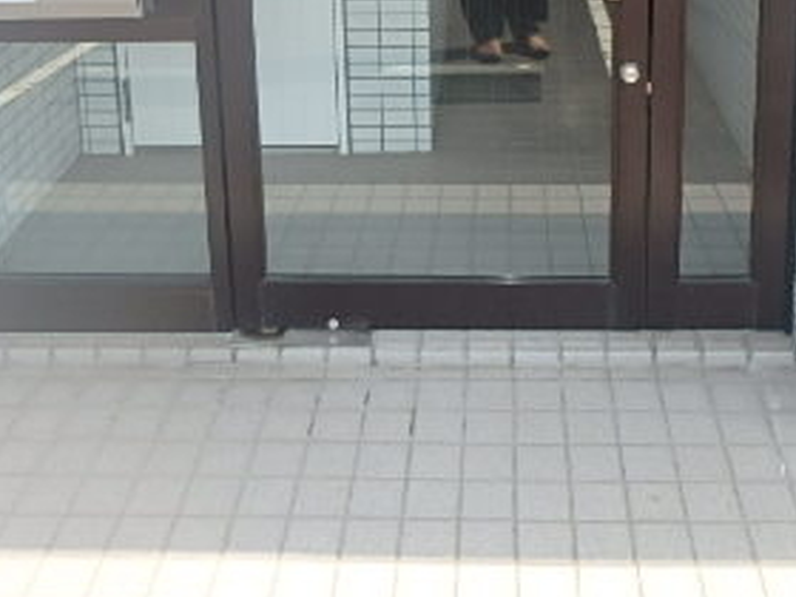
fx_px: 1104
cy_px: -77
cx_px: 489
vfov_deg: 27.4
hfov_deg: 39.4
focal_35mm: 48
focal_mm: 3.7
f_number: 3.5
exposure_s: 1/320
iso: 125
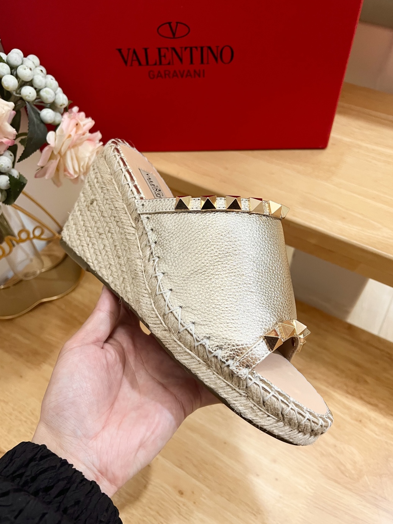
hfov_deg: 51.3
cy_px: 260
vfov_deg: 65.3
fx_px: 409
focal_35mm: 27
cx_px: 193
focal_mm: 5.7
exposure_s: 1/50
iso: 200
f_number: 1.5
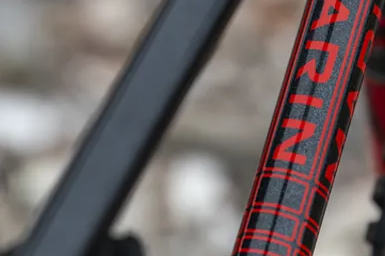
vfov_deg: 3.3
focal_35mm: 417
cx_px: 288
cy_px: 54
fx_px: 4459
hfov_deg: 4.9
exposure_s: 1/1000
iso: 160
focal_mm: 200
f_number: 4
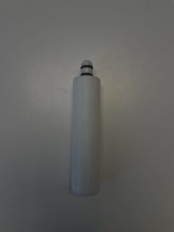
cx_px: 87
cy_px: 116
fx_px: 174
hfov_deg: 53.0
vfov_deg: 67.3
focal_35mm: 26
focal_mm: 4.2
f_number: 1.6
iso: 32
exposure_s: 1/779
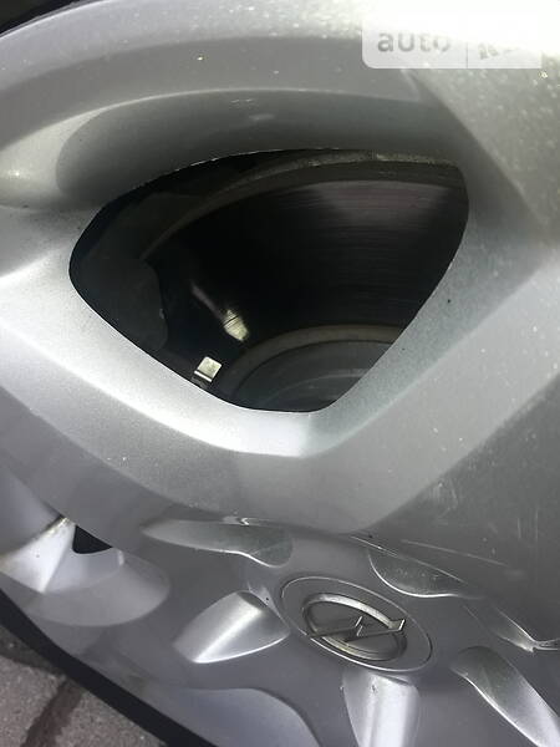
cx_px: 280
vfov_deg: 63.4
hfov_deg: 49.7
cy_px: 374
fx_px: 604
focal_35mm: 28
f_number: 1.9
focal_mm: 3.7
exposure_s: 1/356
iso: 40
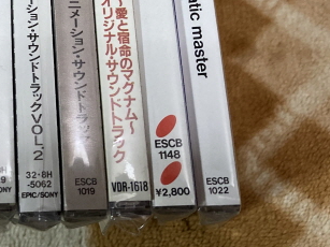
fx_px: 696
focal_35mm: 73
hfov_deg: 25.5
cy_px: -59
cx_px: 10
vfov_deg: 18.9
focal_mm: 3.99
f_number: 1.8
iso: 160
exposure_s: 1/60
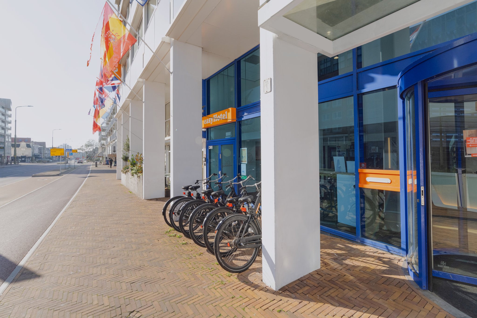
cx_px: 238
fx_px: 212
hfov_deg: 96.7
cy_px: 159
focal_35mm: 16
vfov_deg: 73.7
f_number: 10
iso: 800
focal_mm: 16
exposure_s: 1/400
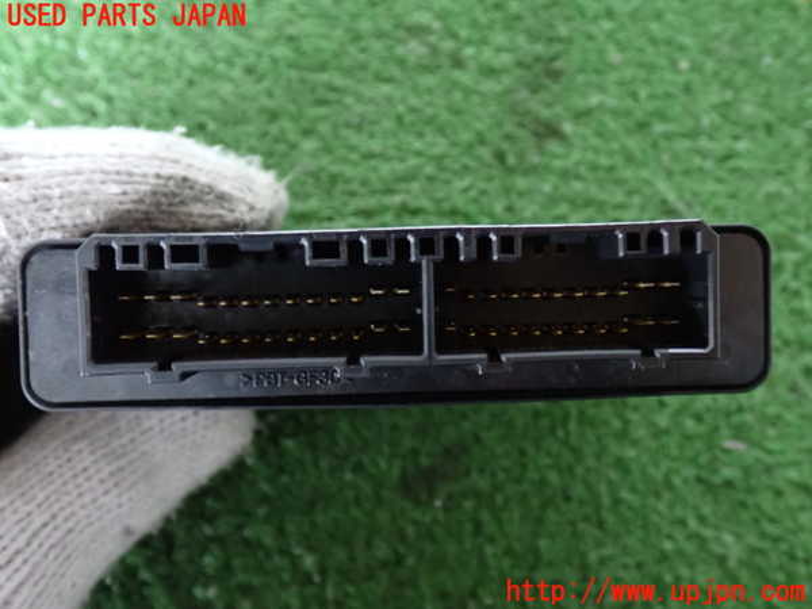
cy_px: 304
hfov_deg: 49.0
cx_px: 406
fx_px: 891
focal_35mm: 38
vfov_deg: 37.7
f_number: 2.7
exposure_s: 1/10
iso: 1250
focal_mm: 6.83
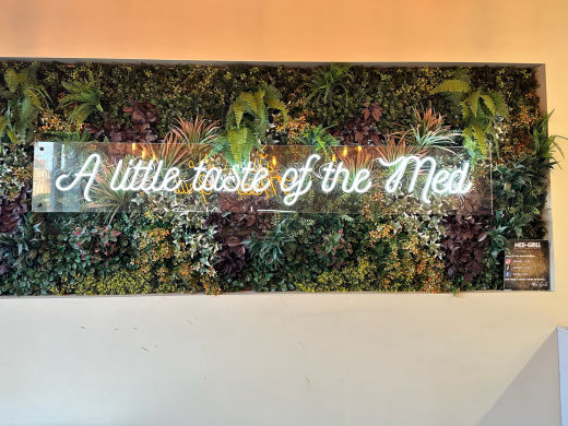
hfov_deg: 59.9
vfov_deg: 46.5
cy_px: 170
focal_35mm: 30
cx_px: 258
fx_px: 492
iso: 160
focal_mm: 6.86
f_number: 1.78
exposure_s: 1/50
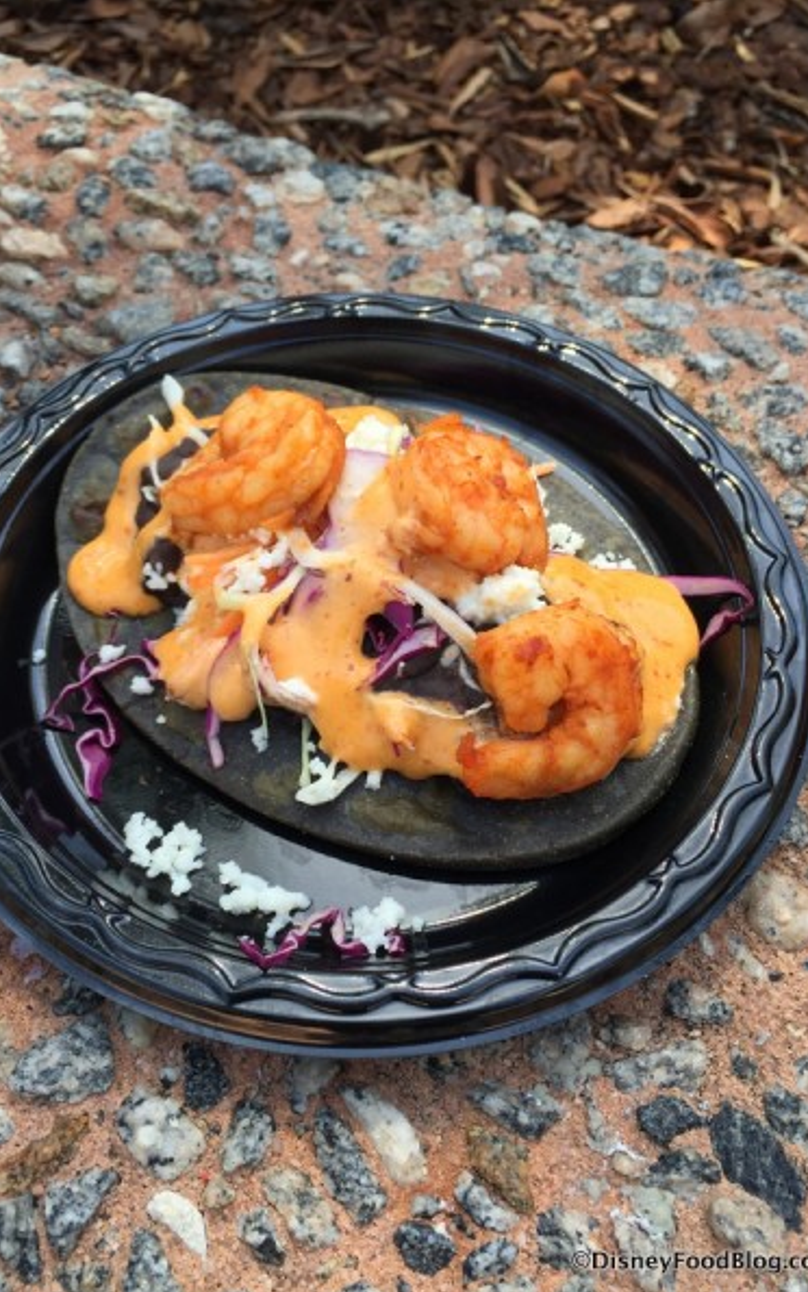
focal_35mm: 31
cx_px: 382
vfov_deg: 61.2
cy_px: 649
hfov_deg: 40.6
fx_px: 1092
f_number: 2.2
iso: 32
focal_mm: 4.15
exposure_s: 1/373
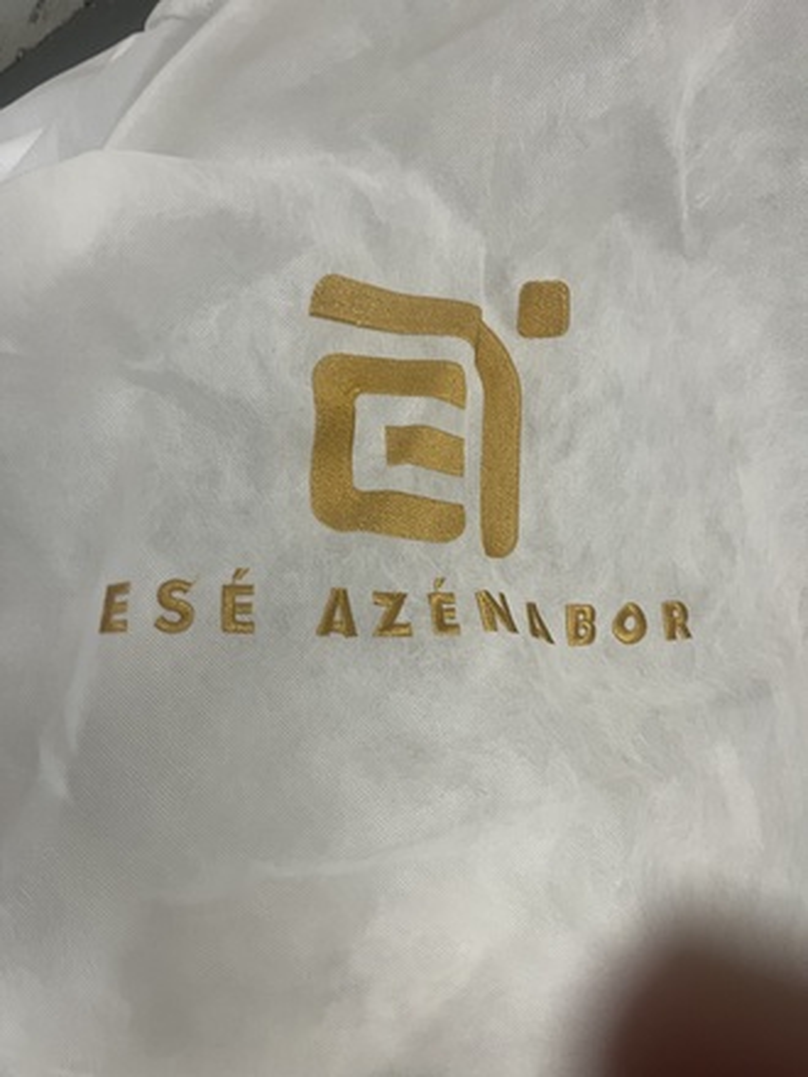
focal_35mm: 26
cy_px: 538
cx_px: 404
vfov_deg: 67.3
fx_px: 809
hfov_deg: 53.1
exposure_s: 1/60
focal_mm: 5.1
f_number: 1.6
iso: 125
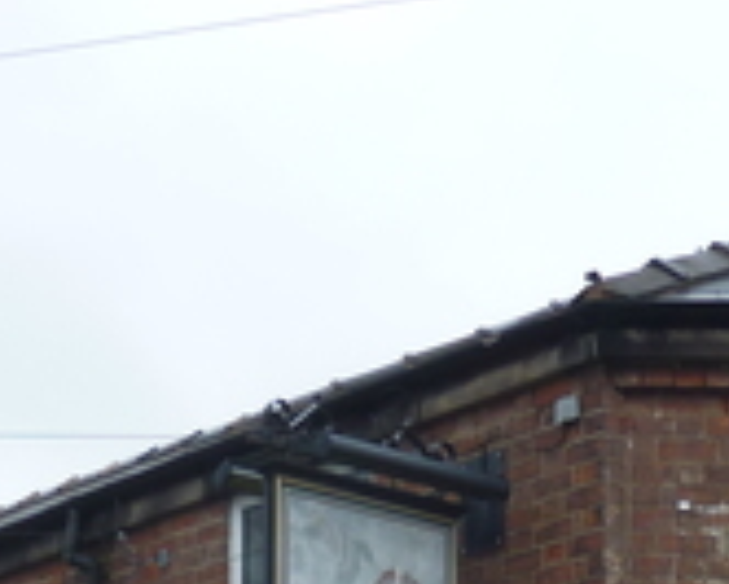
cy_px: 970
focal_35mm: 124
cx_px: 509
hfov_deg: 15.5
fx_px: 2677
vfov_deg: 11.7
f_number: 2.8
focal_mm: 5.5
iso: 80
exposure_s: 1/40
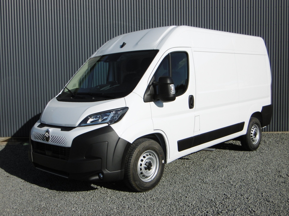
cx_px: 144
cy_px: 108
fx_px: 317
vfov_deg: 37.7
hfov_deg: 49.0
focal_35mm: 38
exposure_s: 1/320
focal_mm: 6.8
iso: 100
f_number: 9.3
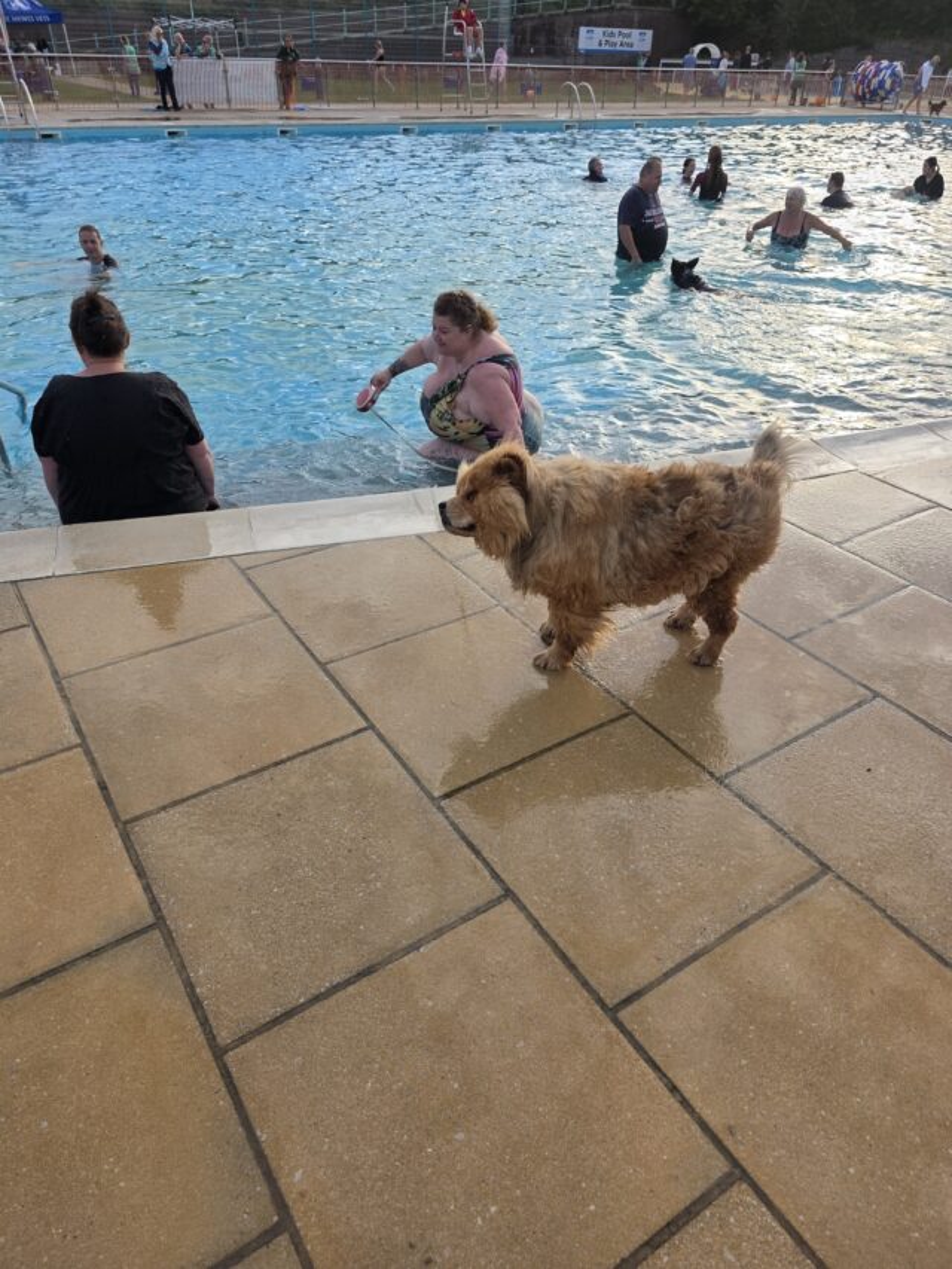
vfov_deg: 73.9
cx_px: 476
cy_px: 634
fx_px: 843
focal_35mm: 23
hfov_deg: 58.9
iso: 80
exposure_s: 1/3291
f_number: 1.7
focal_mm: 6.3
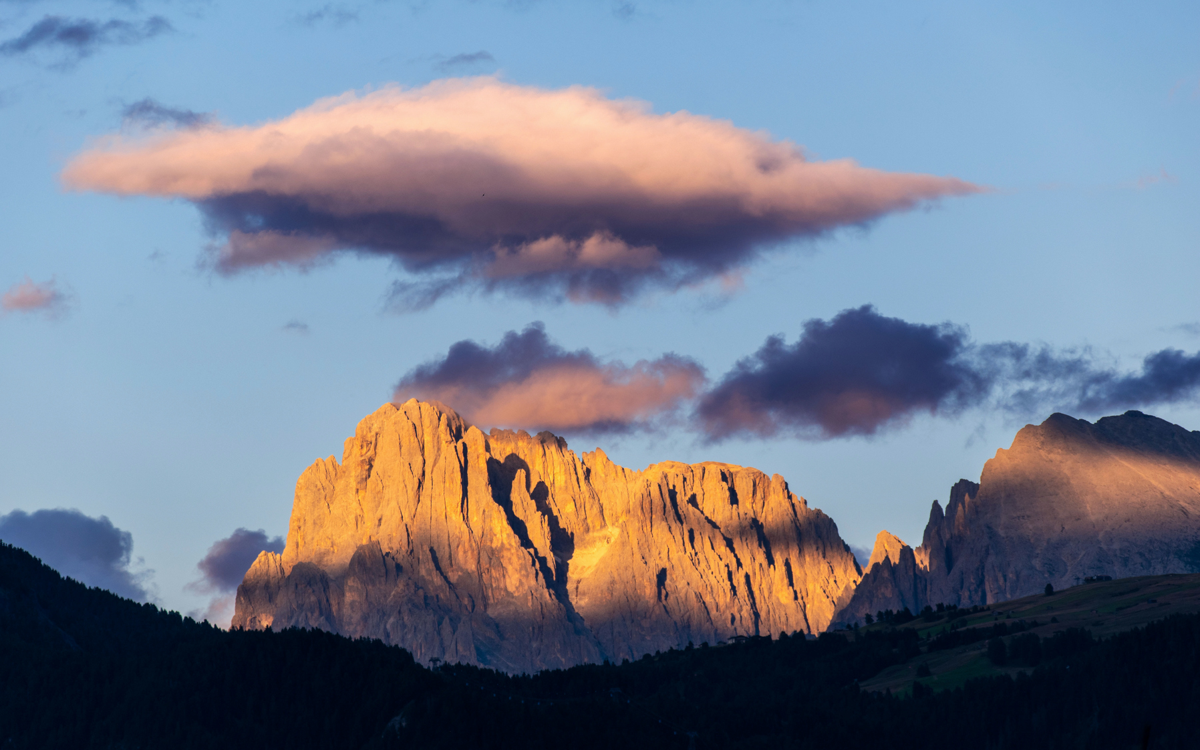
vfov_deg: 4.6
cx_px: 601
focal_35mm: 284
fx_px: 9271
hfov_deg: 7.4
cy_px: 352
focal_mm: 185
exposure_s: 1/125
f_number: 8
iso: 100
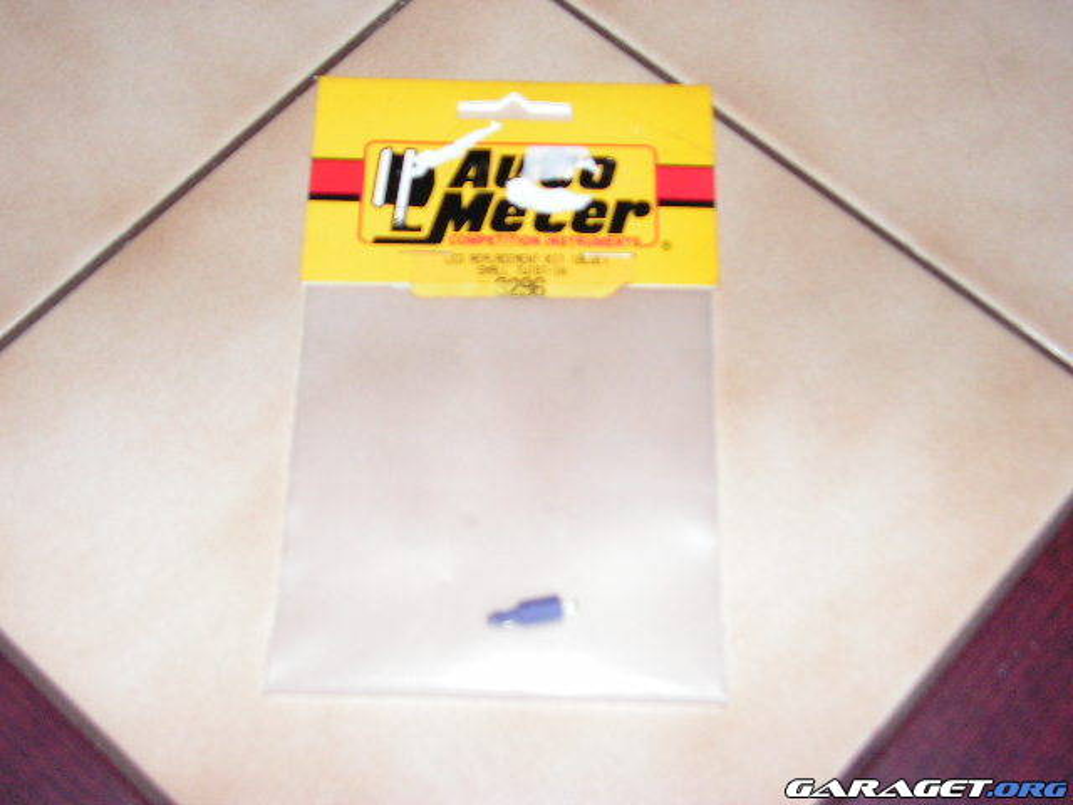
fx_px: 1550
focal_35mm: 50
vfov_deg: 29.1
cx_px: 536
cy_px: 402
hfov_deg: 38.2
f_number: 3.2
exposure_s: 1/40
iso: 200
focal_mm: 8.4
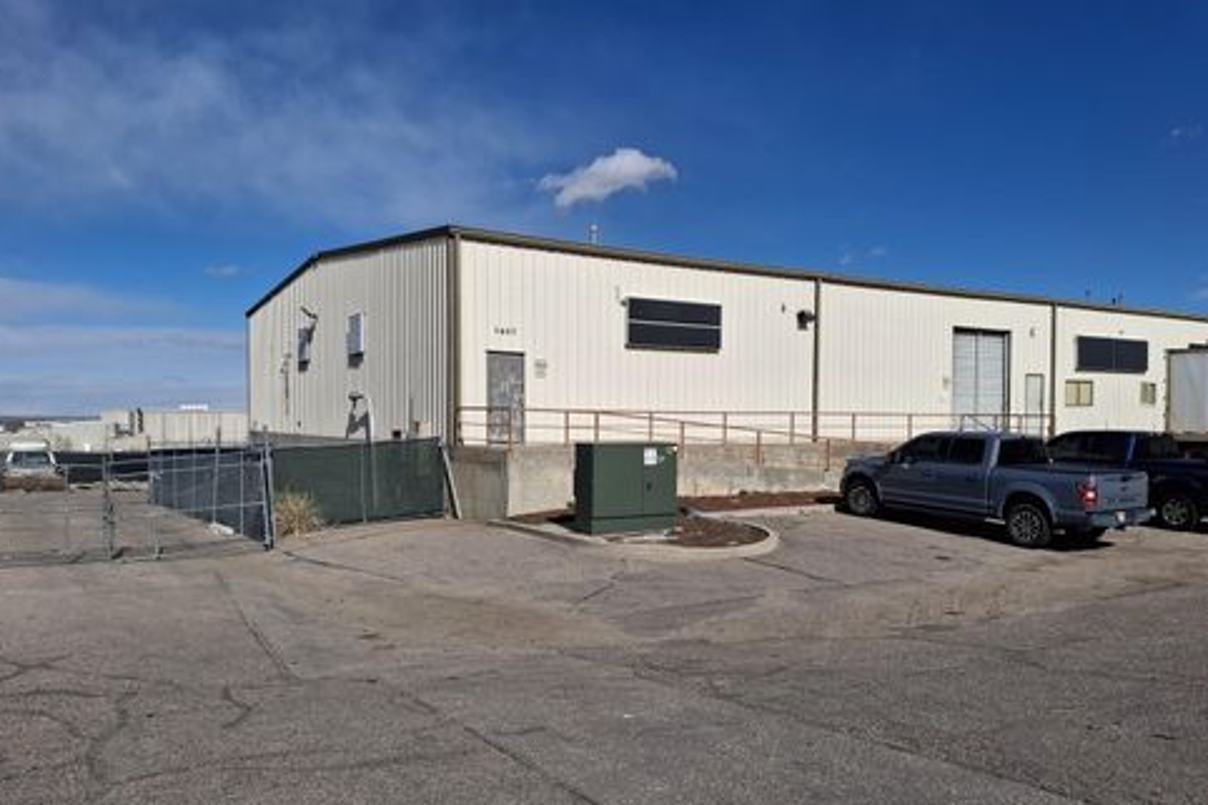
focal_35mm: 27
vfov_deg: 47.8
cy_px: 448
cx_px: 589
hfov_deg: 67.4
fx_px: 906
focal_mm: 4.69
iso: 25
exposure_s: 1/2247
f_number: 1.8
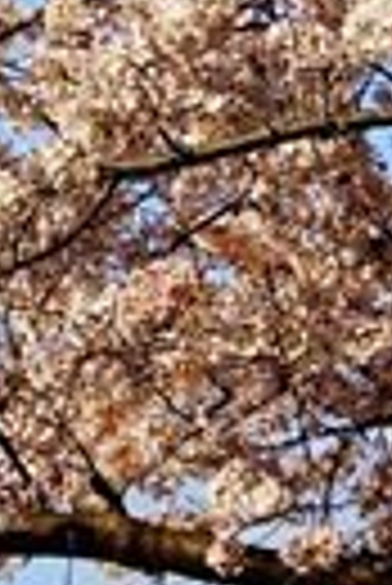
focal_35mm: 338
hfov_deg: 4.1
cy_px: 153
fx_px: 5506
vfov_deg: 6.1
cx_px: 7
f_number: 8
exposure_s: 1/250
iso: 100
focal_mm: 55
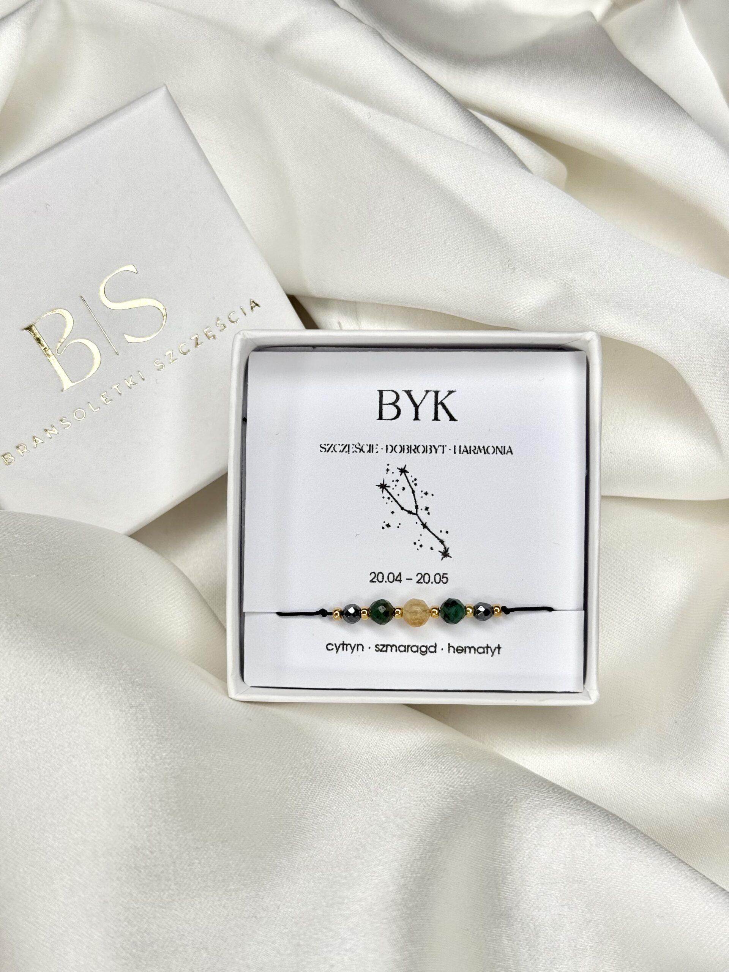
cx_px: 364
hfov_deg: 30.3
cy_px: 486
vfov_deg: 39.7
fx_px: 1348
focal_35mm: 48
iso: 64
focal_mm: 6.76
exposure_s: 1/1100
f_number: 1.78
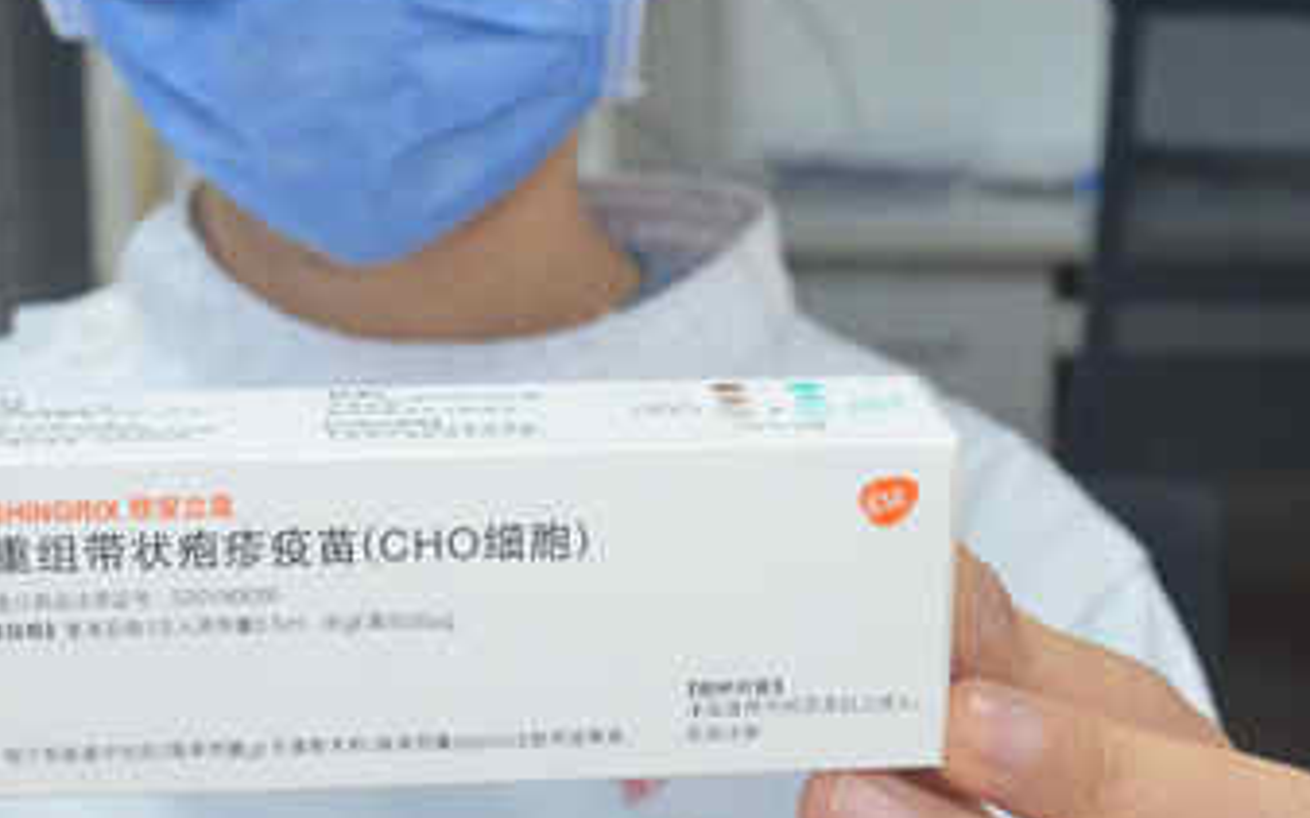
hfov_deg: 26.5
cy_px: 339
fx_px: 2784
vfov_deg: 16.7
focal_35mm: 78
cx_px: 671
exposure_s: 1/80
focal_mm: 24
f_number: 5.6
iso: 1600
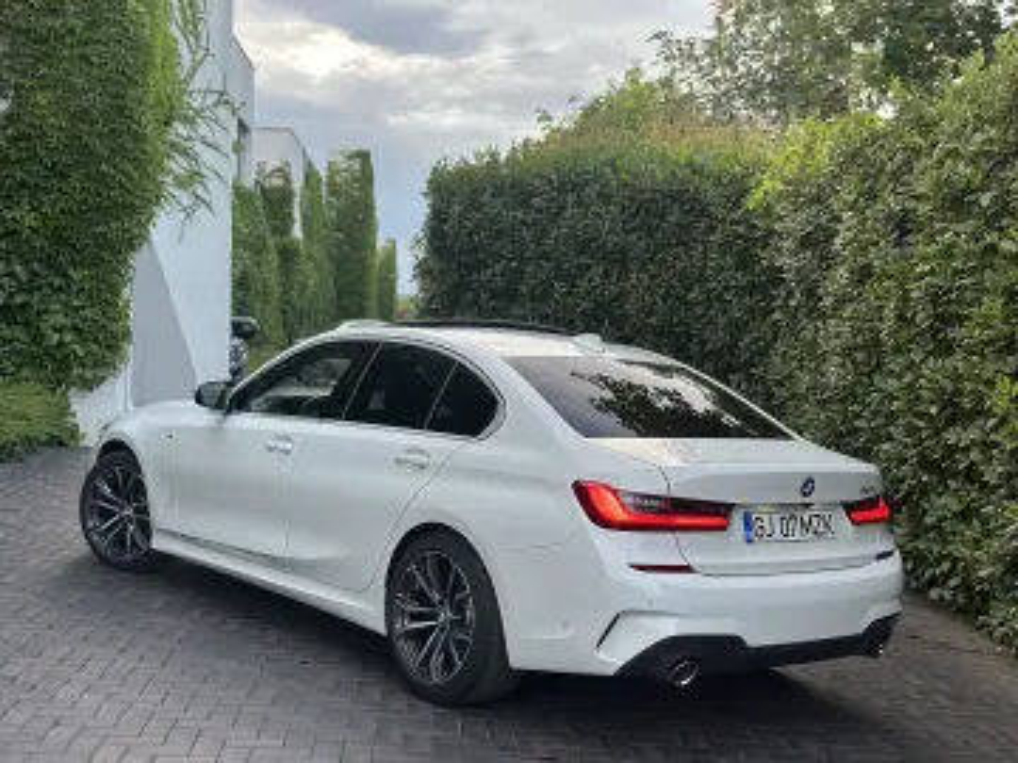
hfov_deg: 39.7
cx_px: 509
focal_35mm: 48
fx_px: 1412
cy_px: 382
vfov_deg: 30.3
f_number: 1.78
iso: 80
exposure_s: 1/121
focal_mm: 6.86
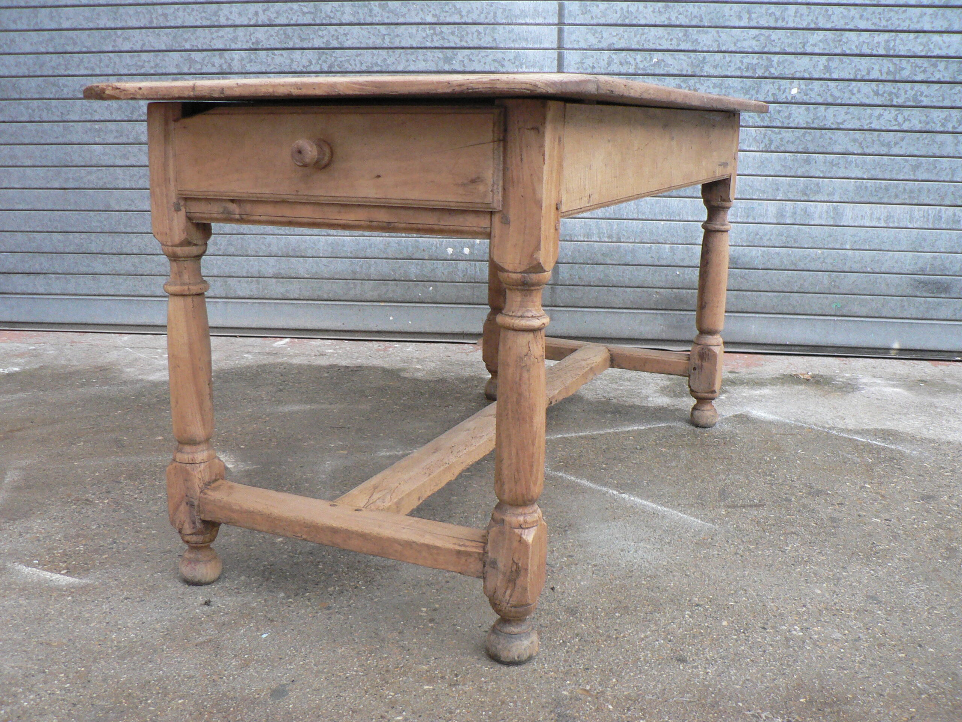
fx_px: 1000
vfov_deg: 39.7
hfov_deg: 51.4
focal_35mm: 36
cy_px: 361
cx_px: 481
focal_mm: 6
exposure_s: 1/25
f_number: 2.8
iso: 200
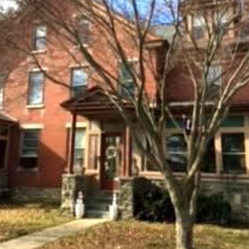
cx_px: 114
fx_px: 326
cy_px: 98
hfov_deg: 41.8
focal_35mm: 40
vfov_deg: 41.6
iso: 25
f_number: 2.2
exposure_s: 1/565
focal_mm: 4.15
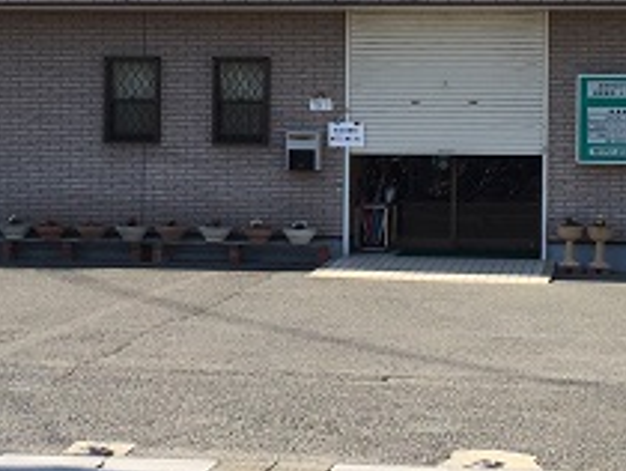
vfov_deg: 16.4
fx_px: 1629
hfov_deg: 21.7
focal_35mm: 90
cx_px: 386
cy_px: 155
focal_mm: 4.15
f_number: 2.2
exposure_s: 1/989
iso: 32
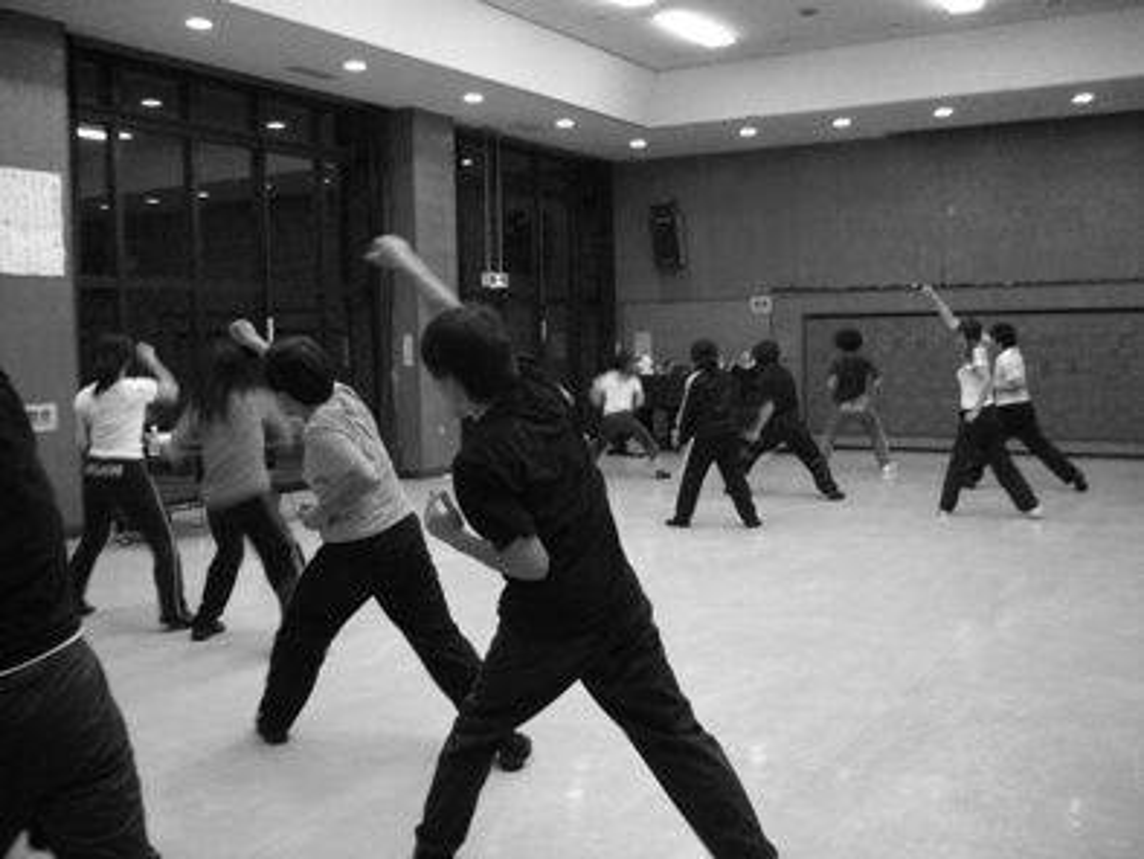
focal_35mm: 35
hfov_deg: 52.6
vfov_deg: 40.7
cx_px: 572
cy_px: 430
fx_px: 1157
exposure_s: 1/15
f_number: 2.8
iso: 160
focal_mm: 5.8
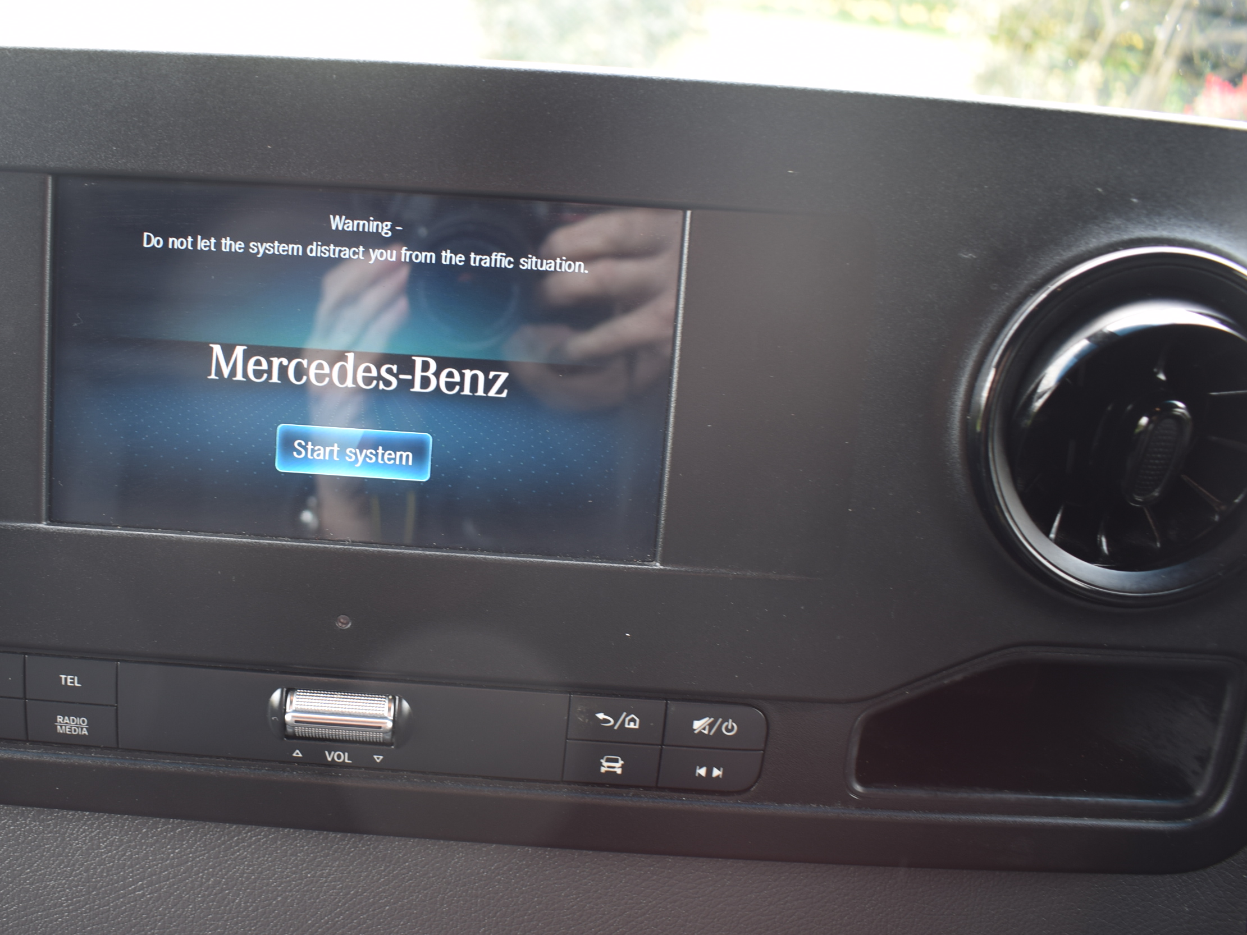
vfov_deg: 40.7
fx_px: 1261
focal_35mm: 35
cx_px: 409
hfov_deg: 51.6
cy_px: 480
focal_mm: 18
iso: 100
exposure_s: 1/13
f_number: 3.5
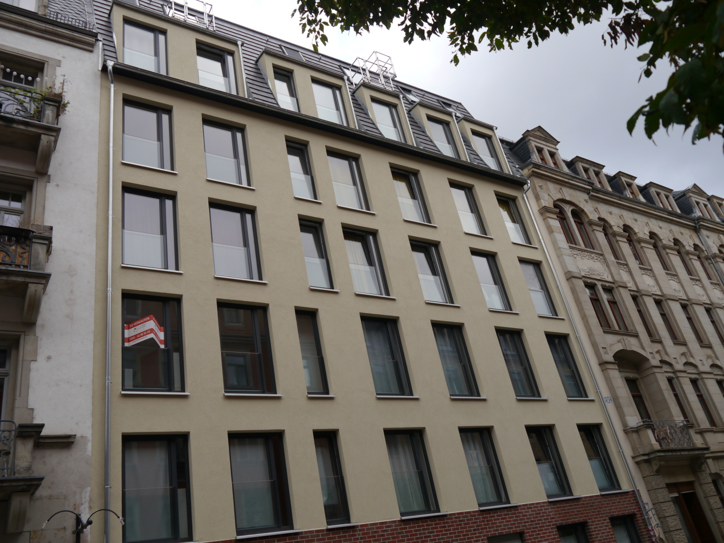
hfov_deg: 61.7
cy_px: 265
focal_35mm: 29
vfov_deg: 48.2
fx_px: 607
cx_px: 356
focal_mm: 14
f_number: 5
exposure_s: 1/250
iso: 160
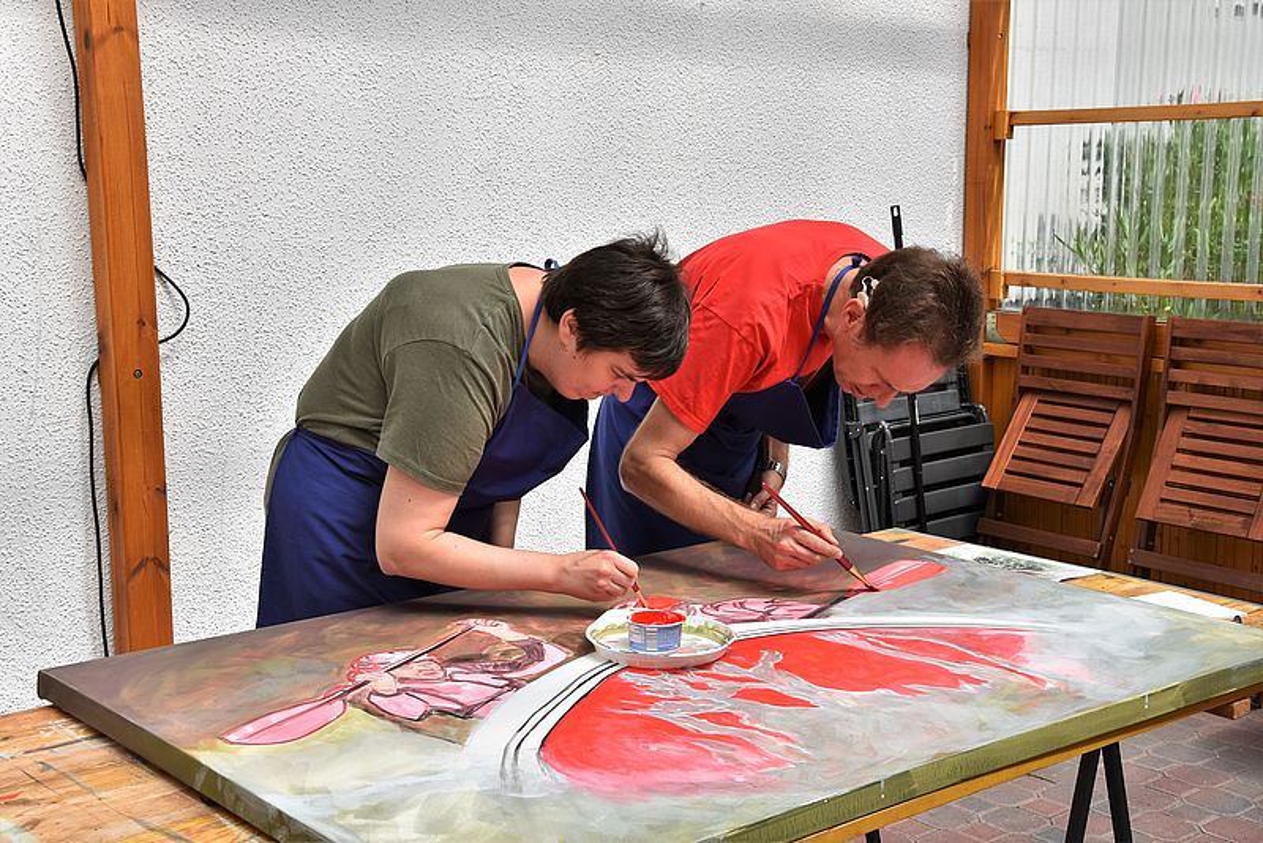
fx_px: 1685
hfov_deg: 41.1
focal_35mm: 48
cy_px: 422
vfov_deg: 28.1
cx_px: 632
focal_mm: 32
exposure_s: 1/320
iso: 200
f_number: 9
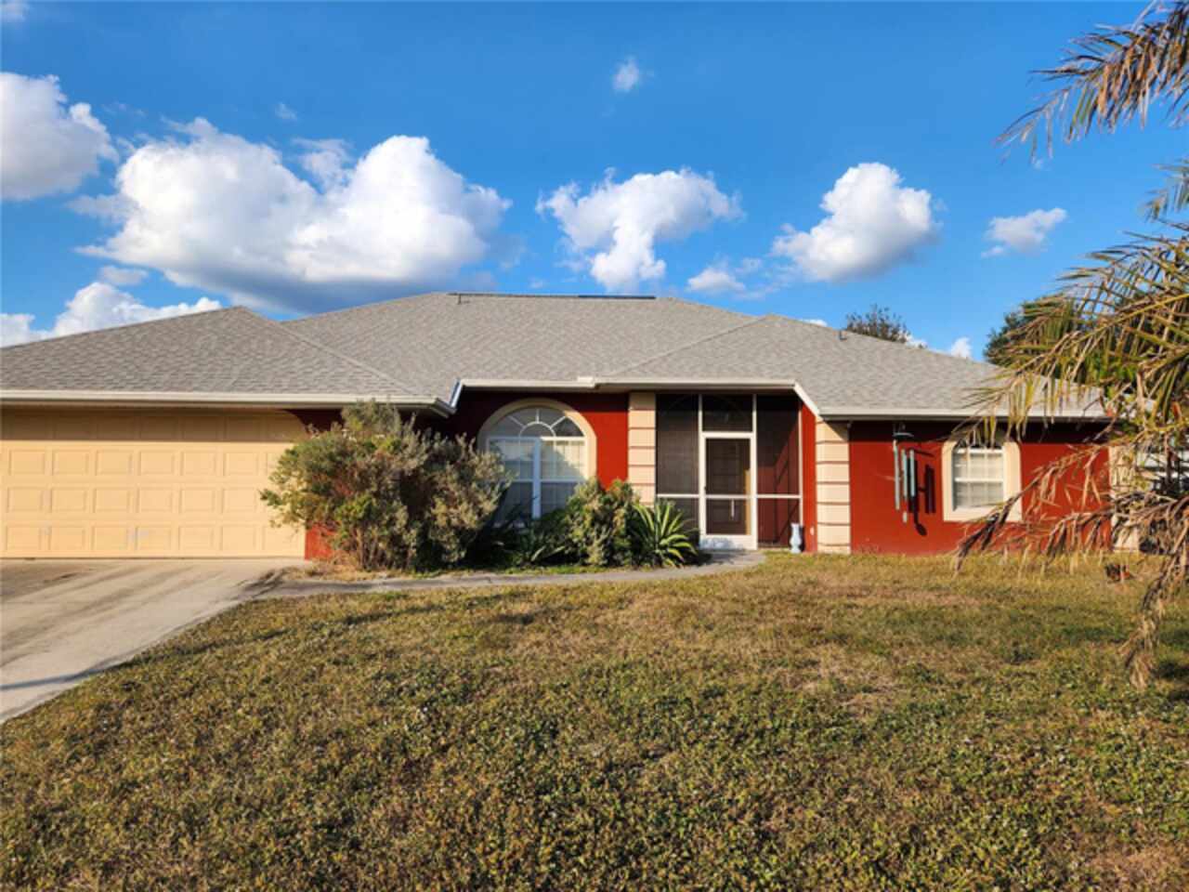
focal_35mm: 23
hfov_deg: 73.9
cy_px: 446
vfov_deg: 58.9
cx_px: 594
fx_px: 790
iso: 20
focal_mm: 5.4
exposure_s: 1/1399
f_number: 1.8
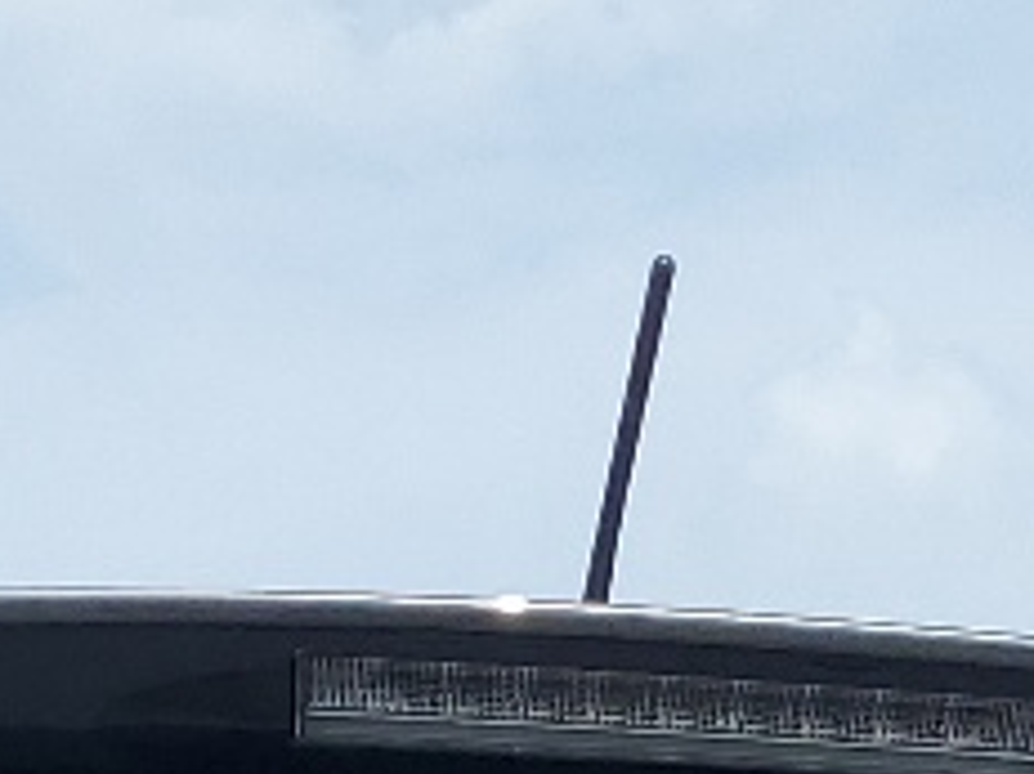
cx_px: 676
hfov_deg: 11.0
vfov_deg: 7.1
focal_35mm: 180
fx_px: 5374
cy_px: 2595
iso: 50
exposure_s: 1/3333
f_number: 1.5
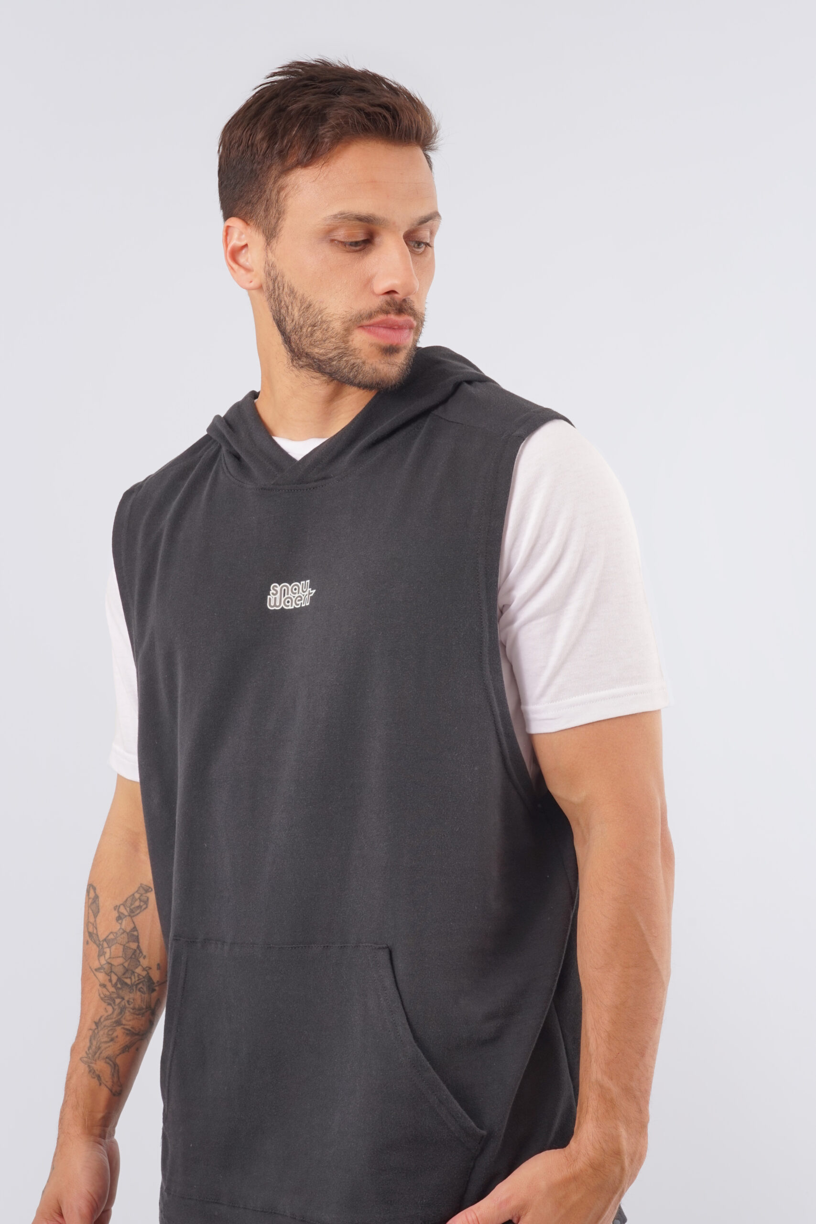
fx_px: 1972
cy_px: 612
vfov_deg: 34.5
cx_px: 408
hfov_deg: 23.4
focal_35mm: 58
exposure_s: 1/125
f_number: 13
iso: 160
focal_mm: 58
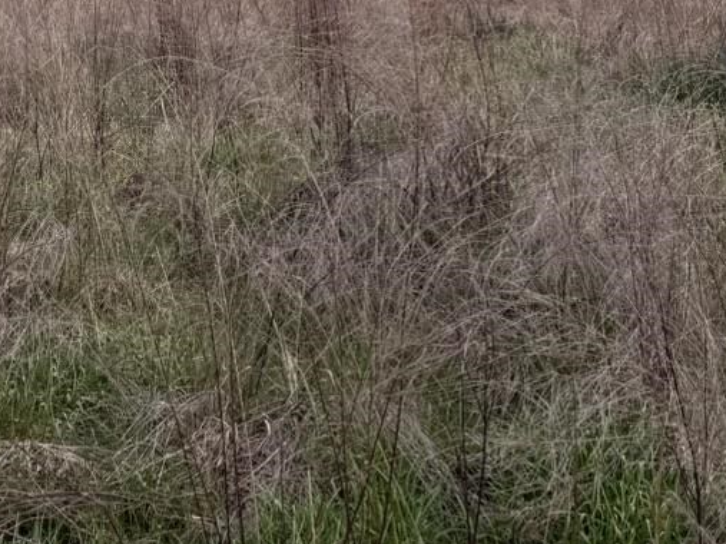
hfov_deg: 19.9
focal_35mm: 97
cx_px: 100
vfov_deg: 14.0
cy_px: -354
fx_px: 2034
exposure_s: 1/3584
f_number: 1.78
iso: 80
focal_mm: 6.76
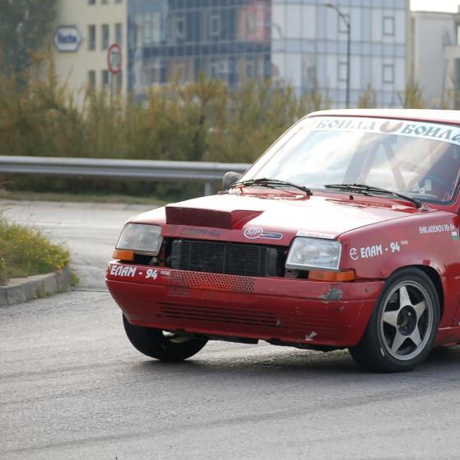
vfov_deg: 8.7
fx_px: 3022
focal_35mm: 201
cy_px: 211
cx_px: 382
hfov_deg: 8.7
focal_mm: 86
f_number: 4.5
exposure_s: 1/800
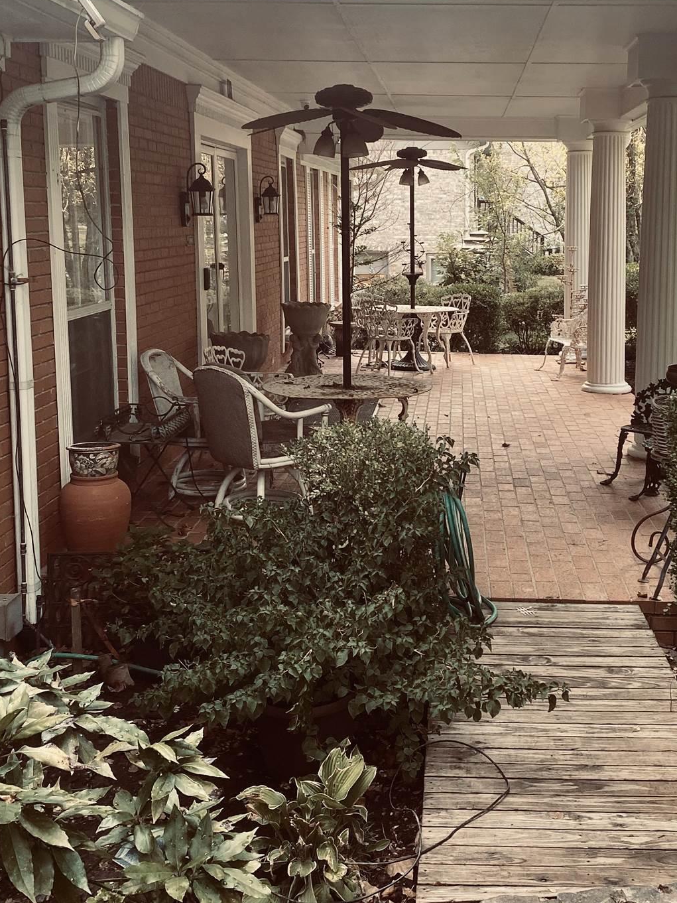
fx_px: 1147
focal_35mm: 44
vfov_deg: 42.7
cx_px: 427
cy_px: 352
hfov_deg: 32.7
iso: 50
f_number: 1.8
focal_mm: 4.25
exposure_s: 1/121
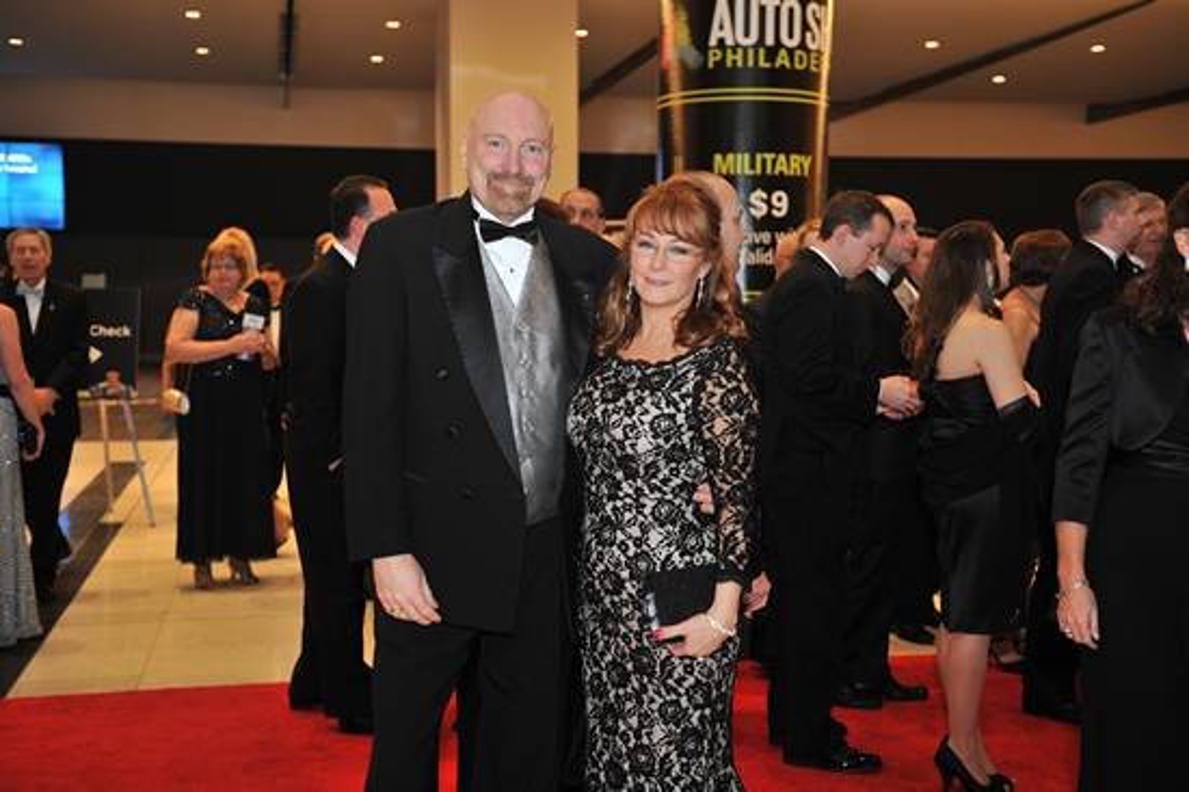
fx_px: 1584
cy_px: 396
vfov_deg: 28.0
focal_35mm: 48
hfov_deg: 41.1
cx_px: 594
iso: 1600
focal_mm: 48
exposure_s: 1/125
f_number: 3.5
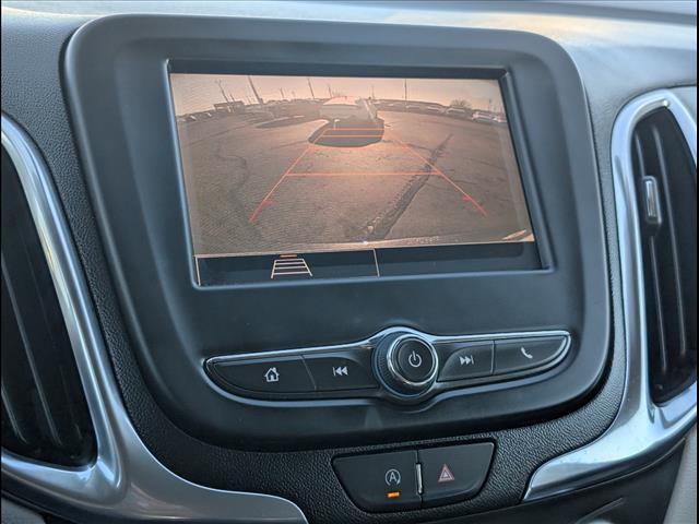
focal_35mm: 49
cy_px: 262
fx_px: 989
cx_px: 350
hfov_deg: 38.9
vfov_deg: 29.7
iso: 64
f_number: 1.68
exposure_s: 1/312
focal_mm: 6.9
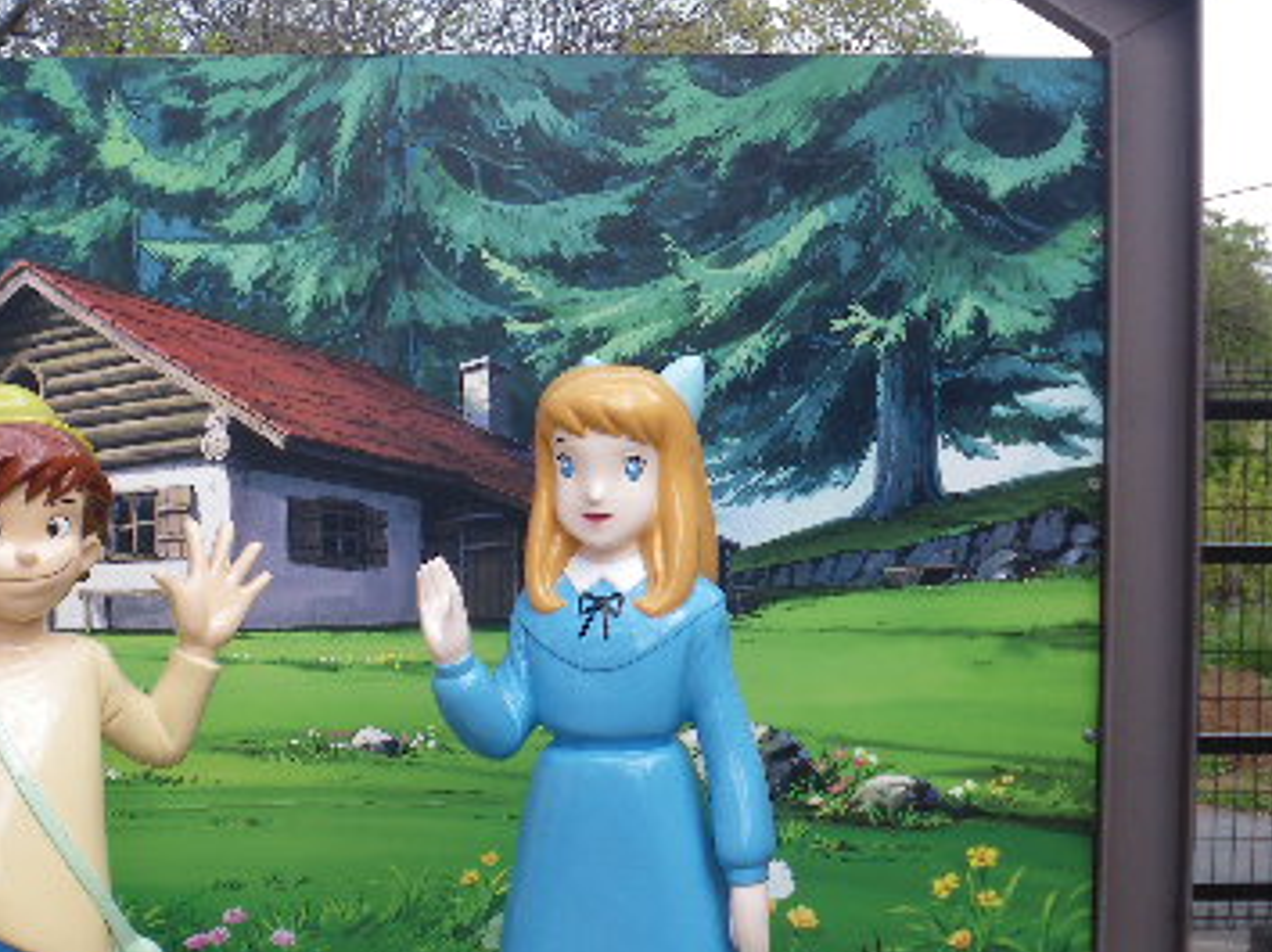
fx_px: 2791
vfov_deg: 19.4
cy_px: 521
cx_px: 273
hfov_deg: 25.3
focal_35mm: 76
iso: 64
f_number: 4
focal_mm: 7.5
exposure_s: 1/100
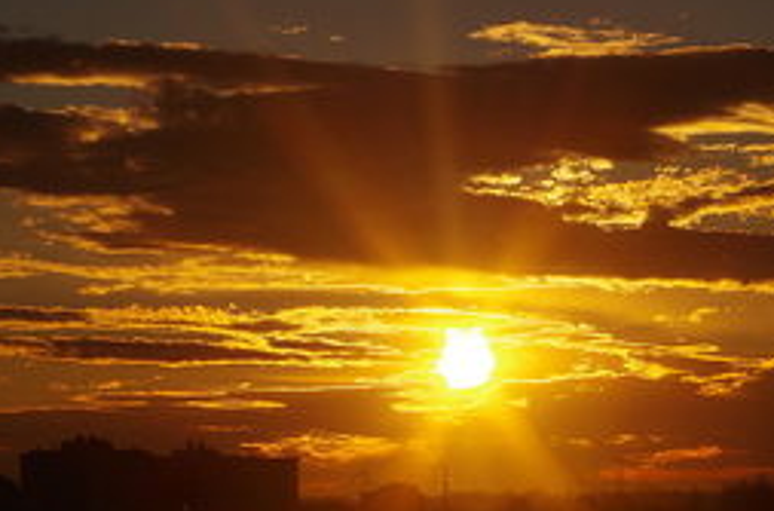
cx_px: 636
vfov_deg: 8.9
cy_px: 470
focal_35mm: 152
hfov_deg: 13.5
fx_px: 3258
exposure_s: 1/250
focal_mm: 42.5
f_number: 16
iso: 200
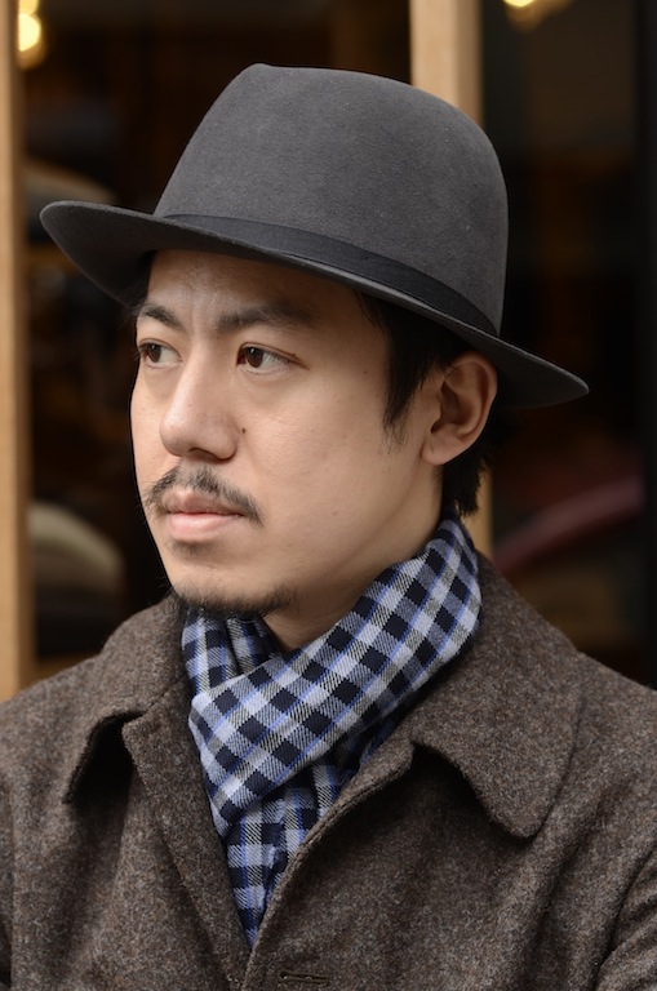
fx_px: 3504
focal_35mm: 128
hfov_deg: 10.7
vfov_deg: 16.1
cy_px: 496
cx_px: 328
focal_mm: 85
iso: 200
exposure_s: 1/100
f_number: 2.8
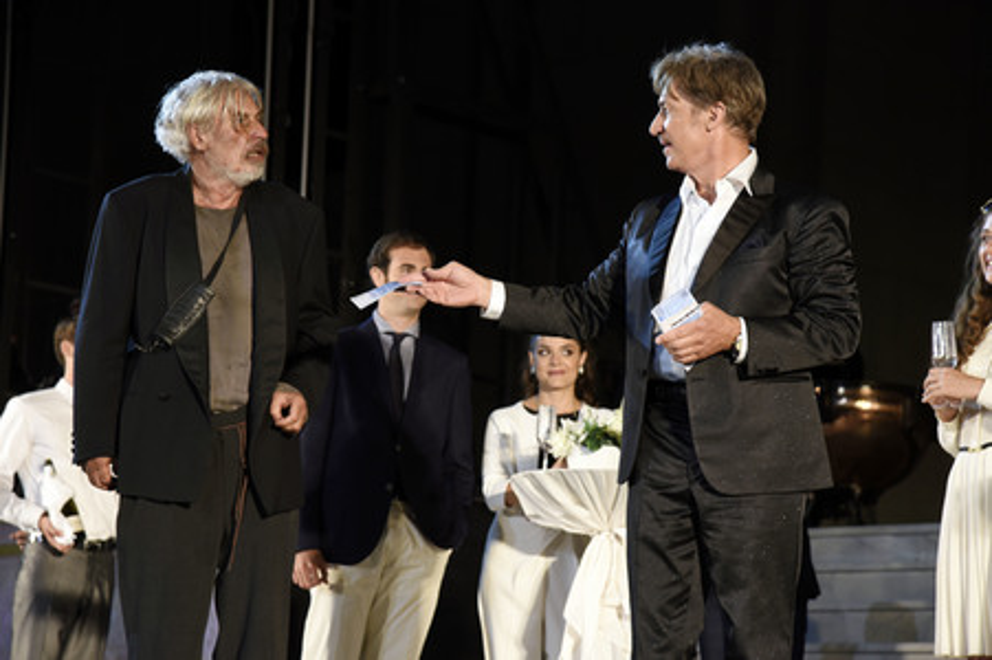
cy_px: 330
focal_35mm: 112
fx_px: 3084
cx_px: 496
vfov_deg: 12.2
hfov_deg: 18.3
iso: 1250
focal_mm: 112
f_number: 6.3
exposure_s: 1/125
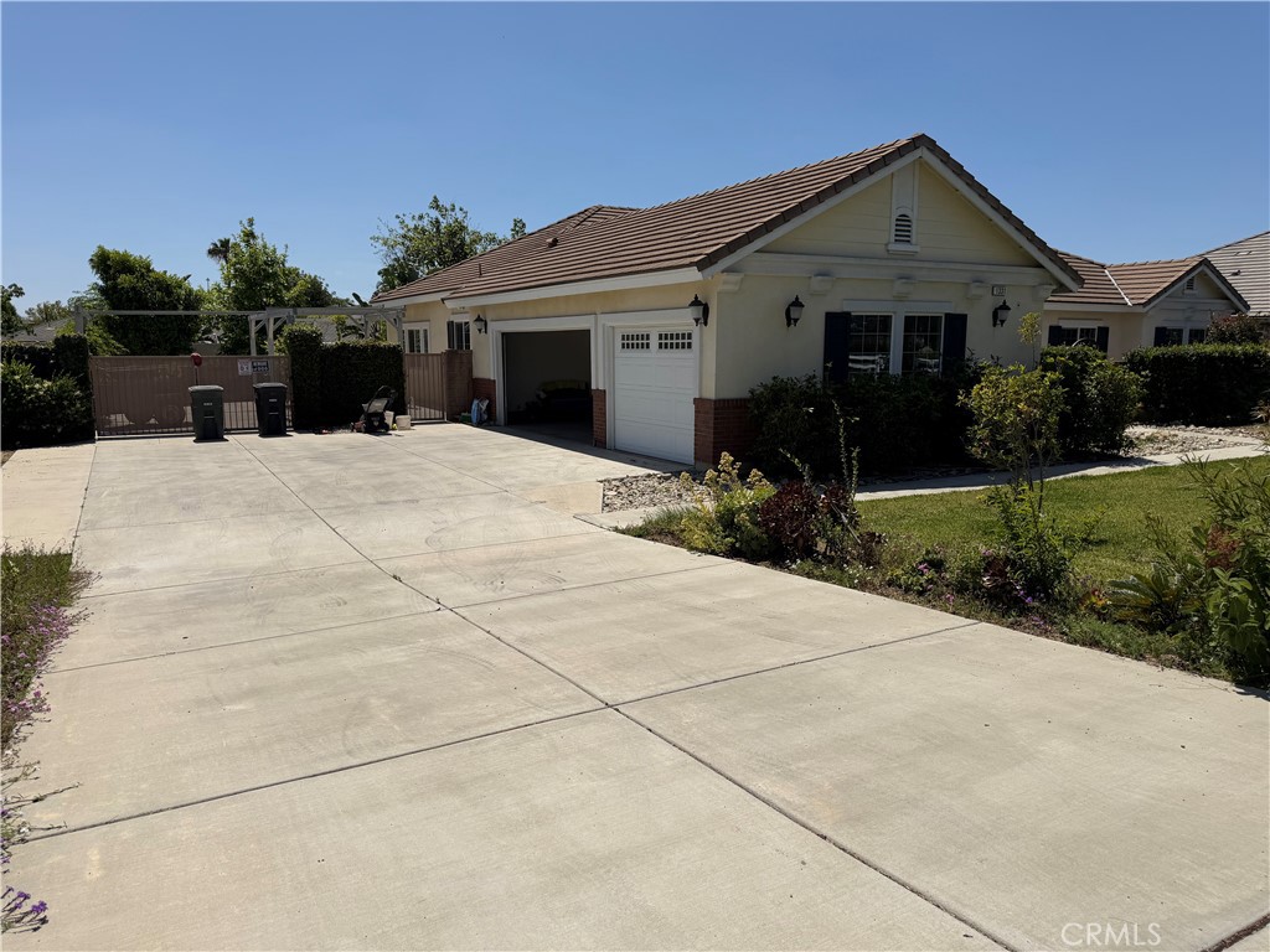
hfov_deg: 71.6
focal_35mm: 24
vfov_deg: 56.8
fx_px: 881
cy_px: 476
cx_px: 635
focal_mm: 6.76
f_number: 1.78
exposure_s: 1/11905
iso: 100
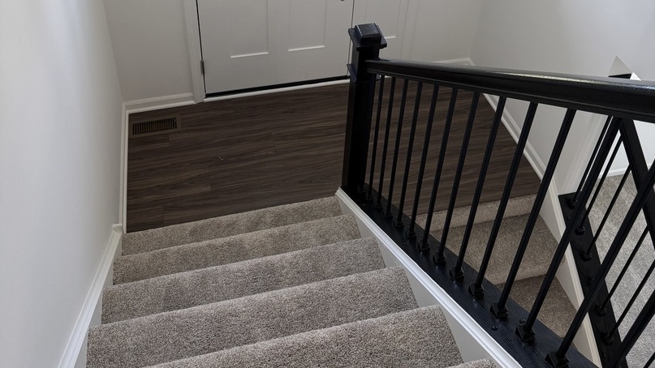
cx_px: 328
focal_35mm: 35
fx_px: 608
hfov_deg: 56.6
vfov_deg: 31.8
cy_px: 24
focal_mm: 6.76
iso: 125
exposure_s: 1/234
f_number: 1.78
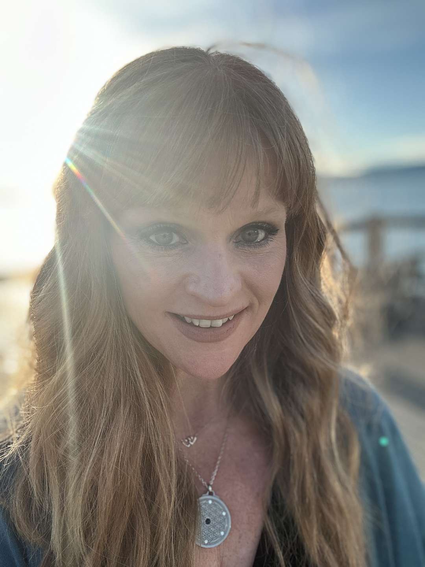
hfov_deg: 46.8
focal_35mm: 30
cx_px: 212
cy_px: 284
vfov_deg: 60.0
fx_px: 491
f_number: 1.9
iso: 25
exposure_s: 1/311
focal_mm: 2.69
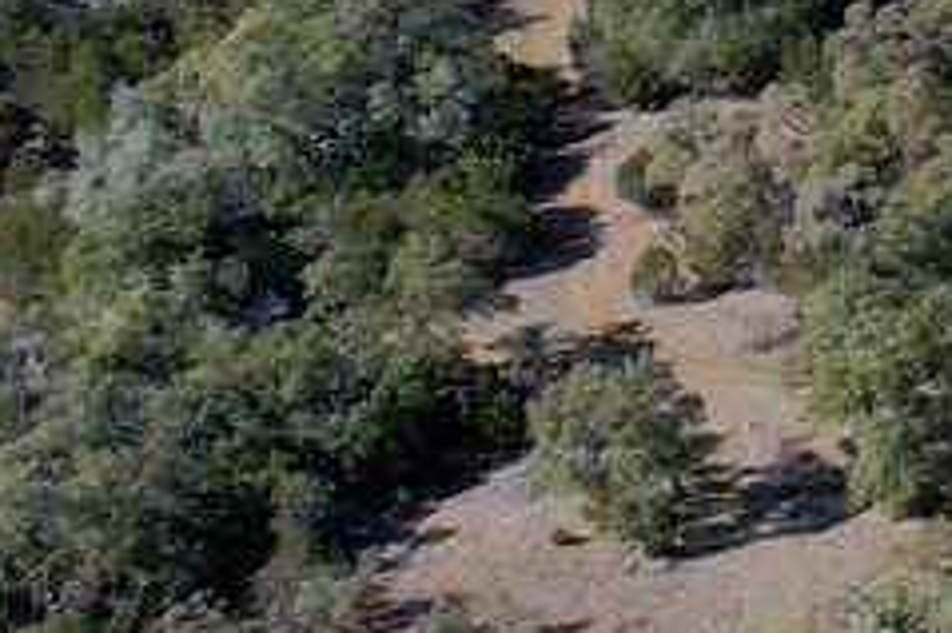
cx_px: 2605
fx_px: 3937
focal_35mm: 149
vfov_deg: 8.9
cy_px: -422
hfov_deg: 10.7
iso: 100
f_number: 2.8
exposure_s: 1/2000
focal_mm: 8.38
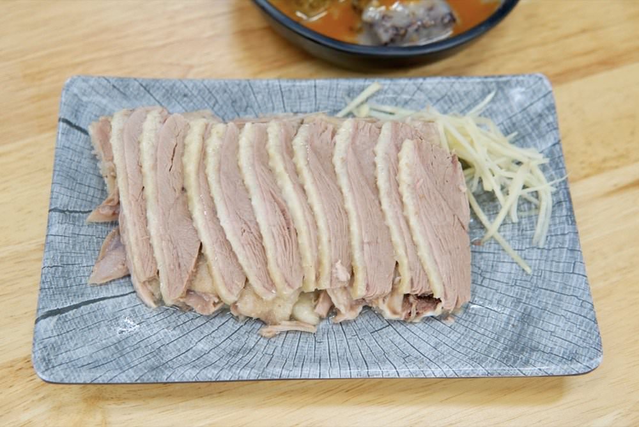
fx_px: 799
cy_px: 214
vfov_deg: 29.9
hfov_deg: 43.6
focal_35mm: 45
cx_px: 320
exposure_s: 1/60
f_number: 4
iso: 500
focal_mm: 30
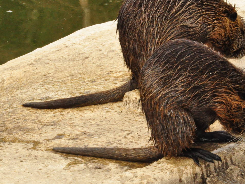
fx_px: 1803
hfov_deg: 7.8
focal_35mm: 255
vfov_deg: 5.8
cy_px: 100
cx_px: 165
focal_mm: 105
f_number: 25
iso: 2500
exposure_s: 1/200
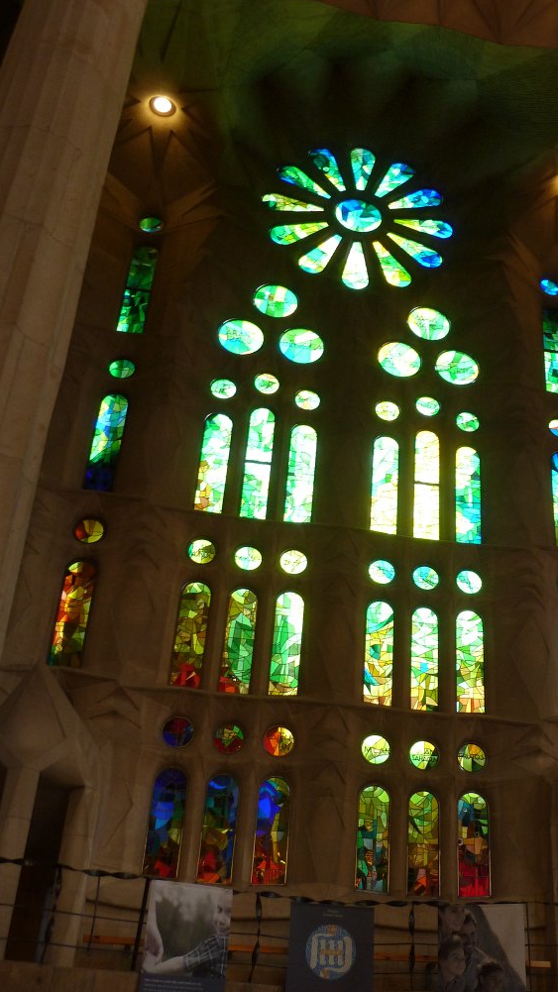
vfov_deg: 51.6
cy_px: 493
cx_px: 369
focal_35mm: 39
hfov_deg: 30.2
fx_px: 1026
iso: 200
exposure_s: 1/30
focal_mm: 5.7
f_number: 3.5
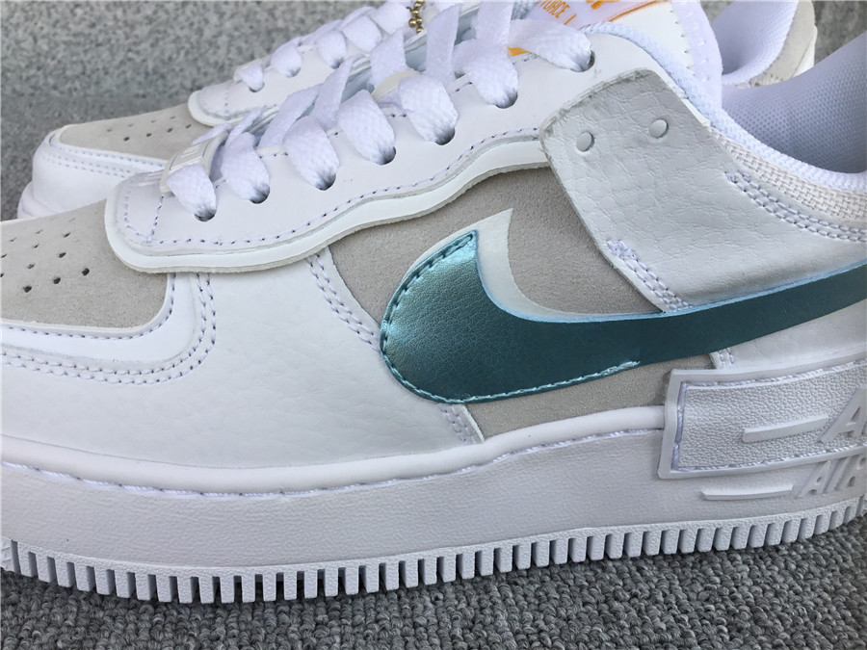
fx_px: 776
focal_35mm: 31
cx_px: 434
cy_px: 325
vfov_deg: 45.4
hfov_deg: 58.4
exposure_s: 1/547
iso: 25
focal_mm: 3.3
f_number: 2.4
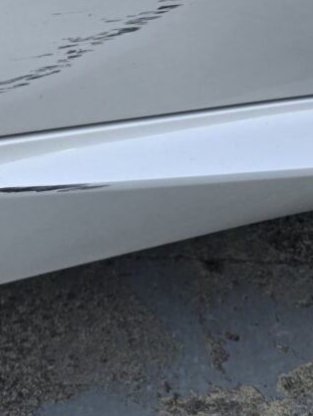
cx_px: 15
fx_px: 795
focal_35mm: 66
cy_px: -42
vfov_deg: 27.0
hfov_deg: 21.6
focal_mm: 6.3
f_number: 1.7
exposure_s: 1/180
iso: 16
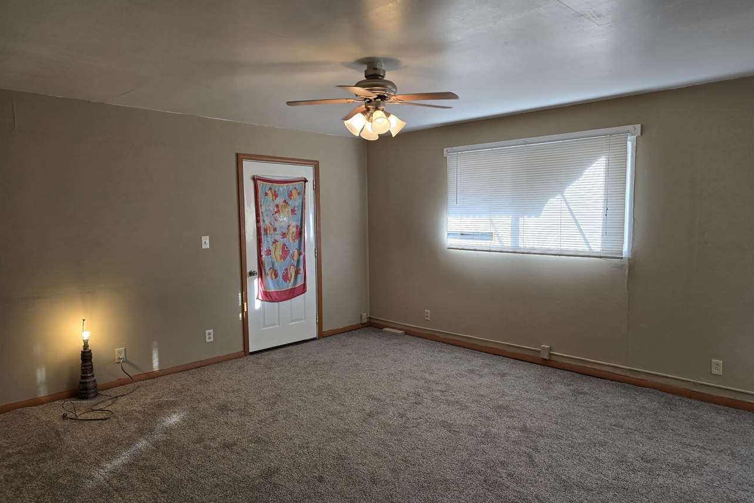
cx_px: 376
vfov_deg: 53.1
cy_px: 267
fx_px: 503
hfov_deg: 73.7
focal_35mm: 24
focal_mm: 6.3
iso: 80
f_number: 1.7
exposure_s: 1/120
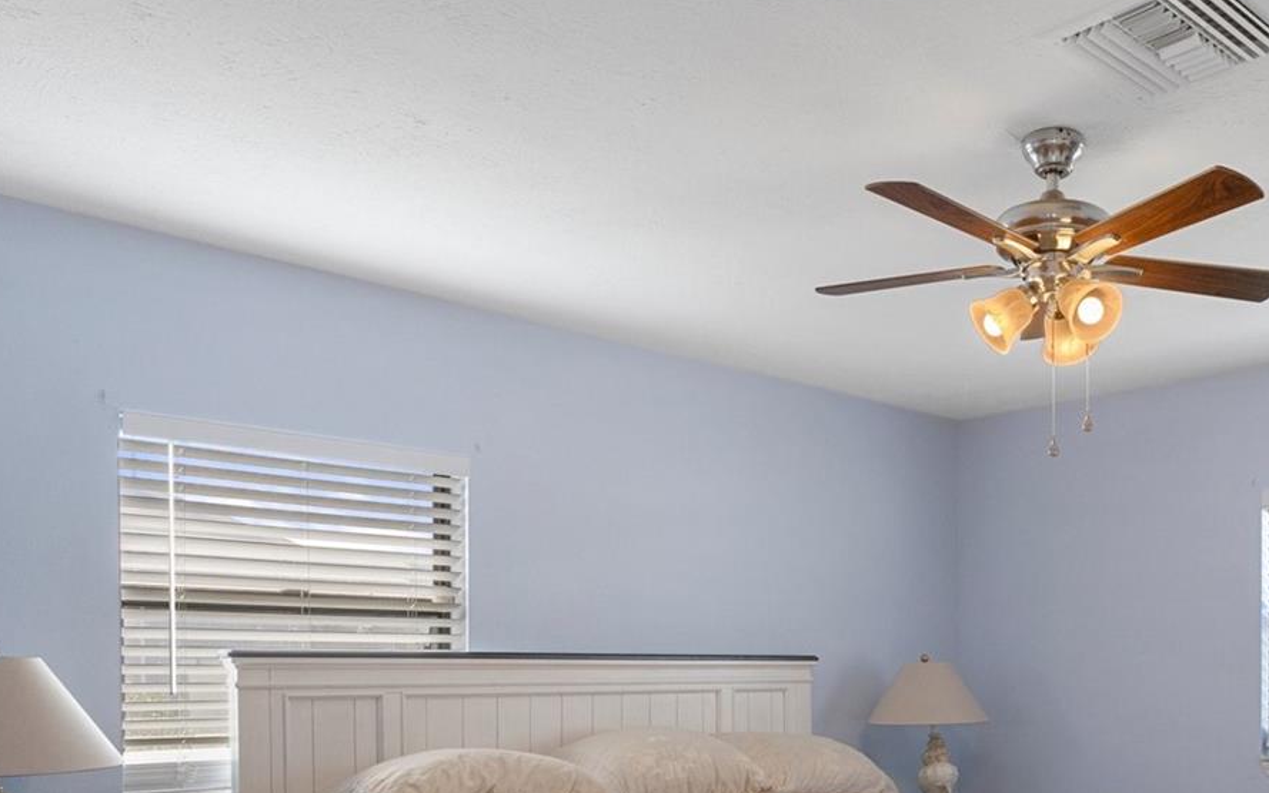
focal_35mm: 33
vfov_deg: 36.6
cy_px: 670
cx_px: 962
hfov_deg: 55.2
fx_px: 1142
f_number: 8
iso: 320
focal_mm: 12
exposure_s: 1/10
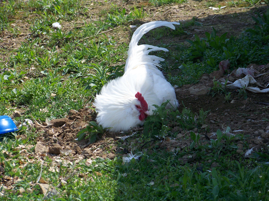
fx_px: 1818
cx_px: 134
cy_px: 100
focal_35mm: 234
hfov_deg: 8.5
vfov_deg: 6.4
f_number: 3.6
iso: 64
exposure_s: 1/320
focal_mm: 37.4
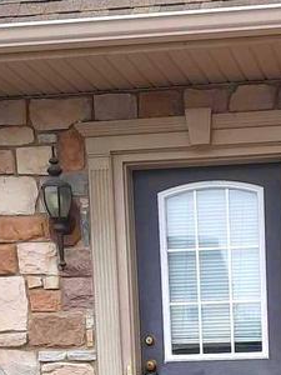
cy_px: 475
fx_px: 974
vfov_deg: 20.1
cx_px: 275
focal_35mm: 90
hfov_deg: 16.1
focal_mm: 4.6
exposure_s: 1/636
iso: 32
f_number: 2
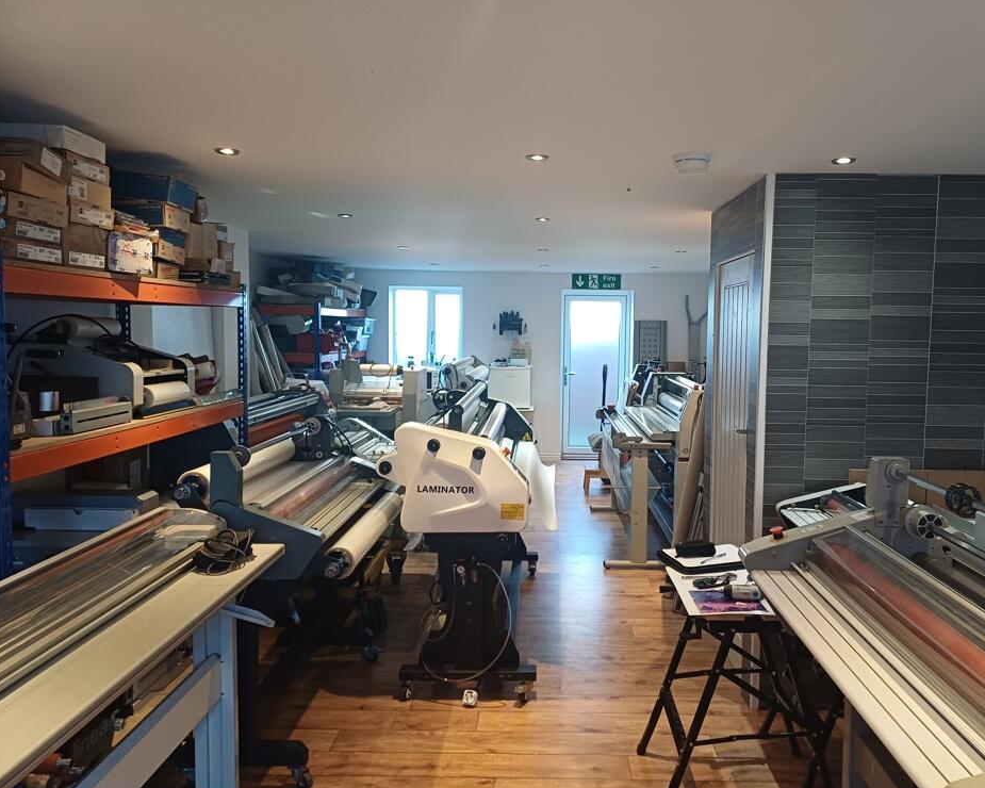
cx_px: 542
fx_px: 787
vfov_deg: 53.2
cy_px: 389
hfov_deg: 63.9
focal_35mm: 27
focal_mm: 4.65
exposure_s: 1/50
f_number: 1.8
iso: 320
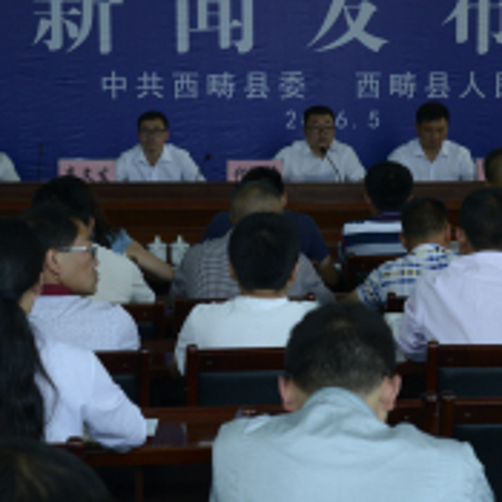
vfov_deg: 14.5
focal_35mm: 120
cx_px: 338
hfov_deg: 14.5
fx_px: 1969
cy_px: 317
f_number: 8
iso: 1000
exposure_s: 1/40
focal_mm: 46
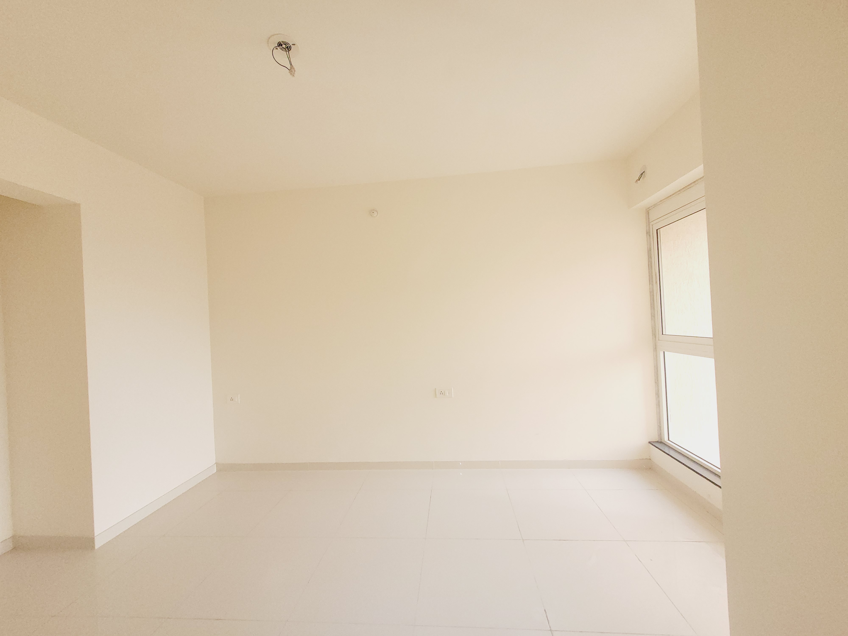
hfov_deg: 106.2
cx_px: 424
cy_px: 318
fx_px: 318
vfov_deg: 89.9
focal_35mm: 13
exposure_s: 1/60
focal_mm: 1.74
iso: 160
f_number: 2.2
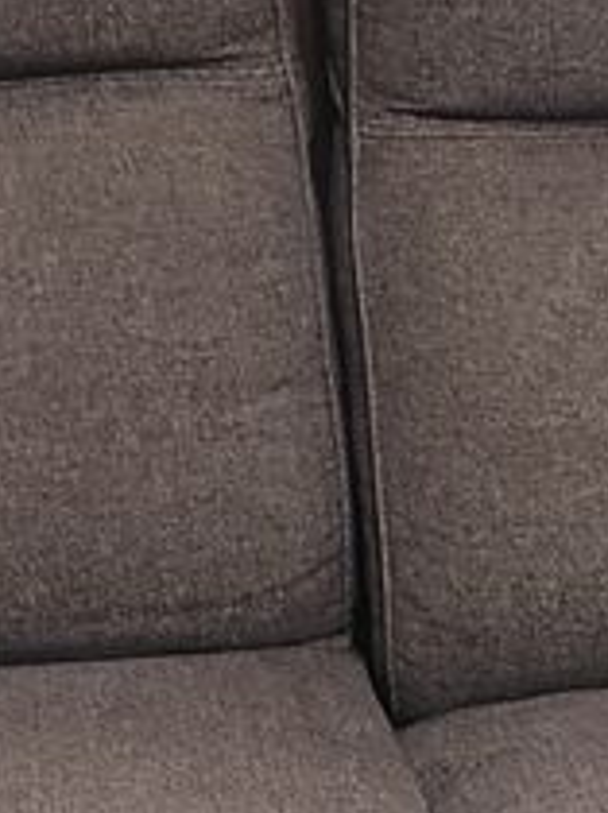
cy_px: 778
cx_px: 531
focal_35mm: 119
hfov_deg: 12.3
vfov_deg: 16.3
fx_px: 2793
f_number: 1.89
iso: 1544
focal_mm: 5.43
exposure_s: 1/20
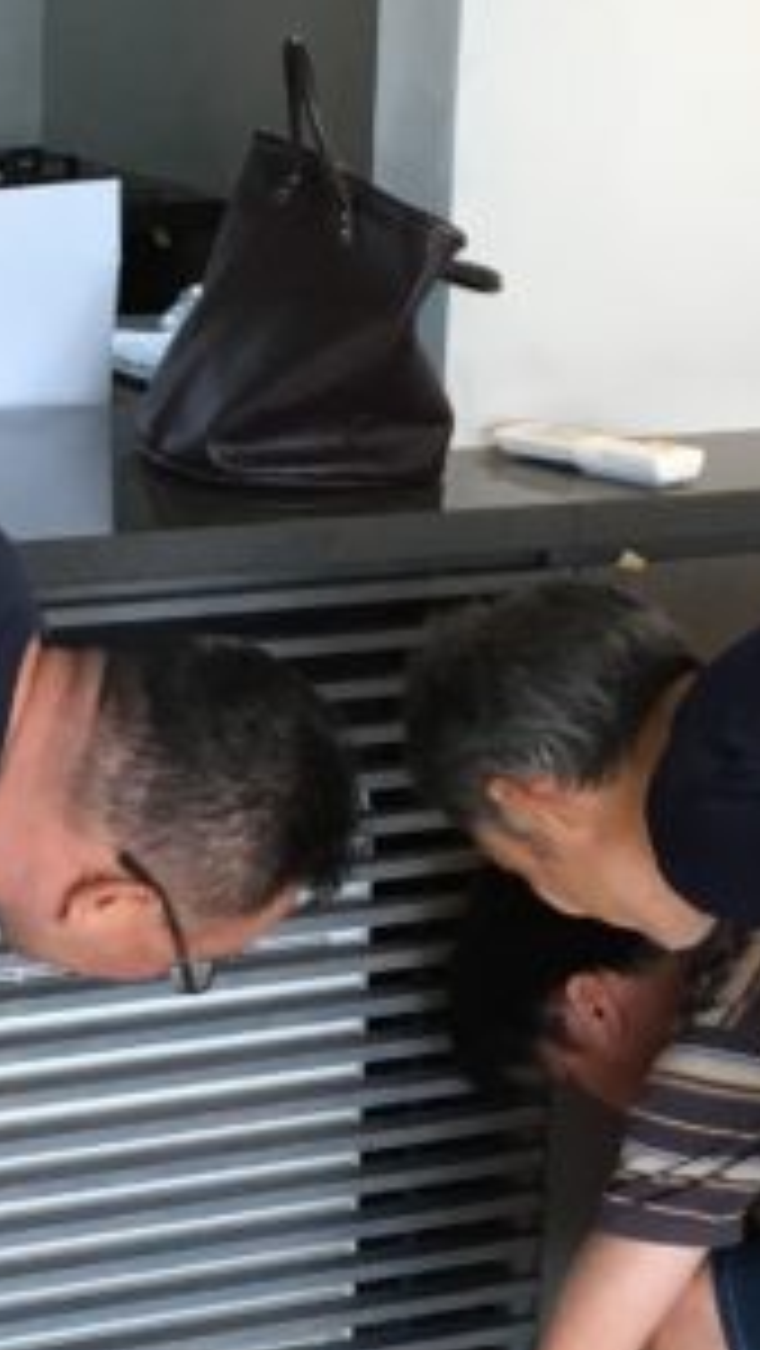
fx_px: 3865
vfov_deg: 19.8
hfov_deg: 11.2
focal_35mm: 108
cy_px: 774
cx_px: 171
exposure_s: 1/30
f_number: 2.2
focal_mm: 4.15
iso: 40
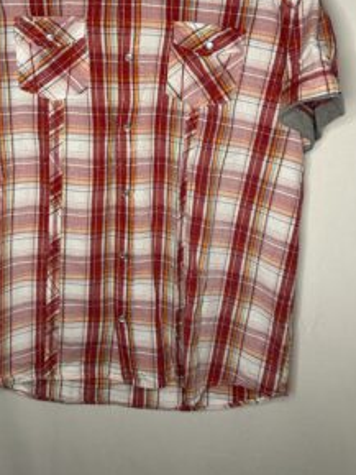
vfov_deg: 50.2
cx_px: 128
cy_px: 151
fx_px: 493
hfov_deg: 39.4
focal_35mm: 36
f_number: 1.5
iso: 125
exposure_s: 1/65
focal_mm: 5.7
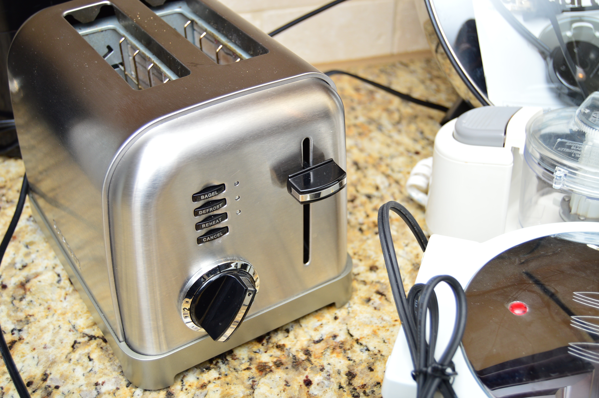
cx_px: 300
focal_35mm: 46
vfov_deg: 28.9
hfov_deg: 42.4
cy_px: 199
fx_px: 773
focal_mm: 31
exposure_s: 1/200
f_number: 4.2
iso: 200
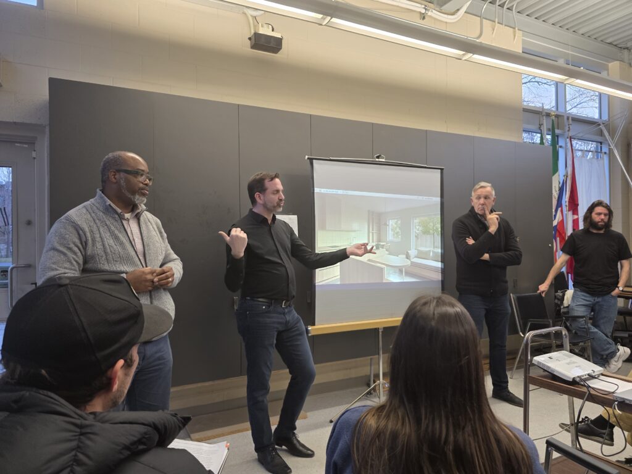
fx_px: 420
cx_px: 316
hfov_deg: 73.9
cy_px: 237
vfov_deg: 58.9
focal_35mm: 23
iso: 320
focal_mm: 6.3
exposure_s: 1/120
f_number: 1.7
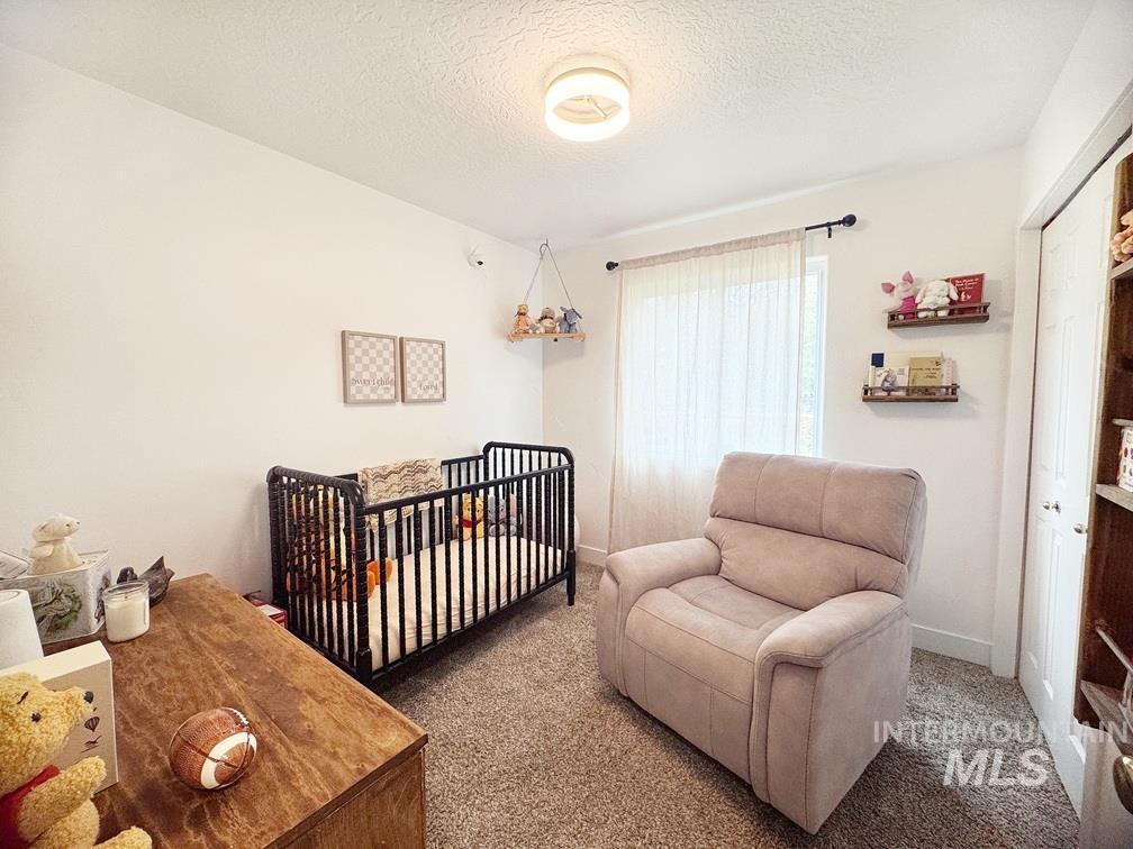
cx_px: 566
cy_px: 424
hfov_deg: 102.1
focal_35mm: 14
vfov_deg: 85.7
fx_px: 458
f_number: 2.2
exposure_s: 1/120
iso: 160
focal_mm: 2.22
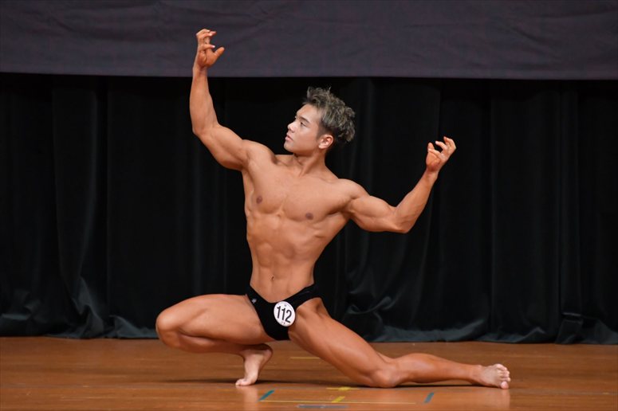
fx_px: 6434
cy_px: 206
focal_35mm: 375
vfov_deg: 3.7
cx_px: 309
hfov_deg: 5.5
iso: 4000
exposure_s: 1/400
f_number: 5.6
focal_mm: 250
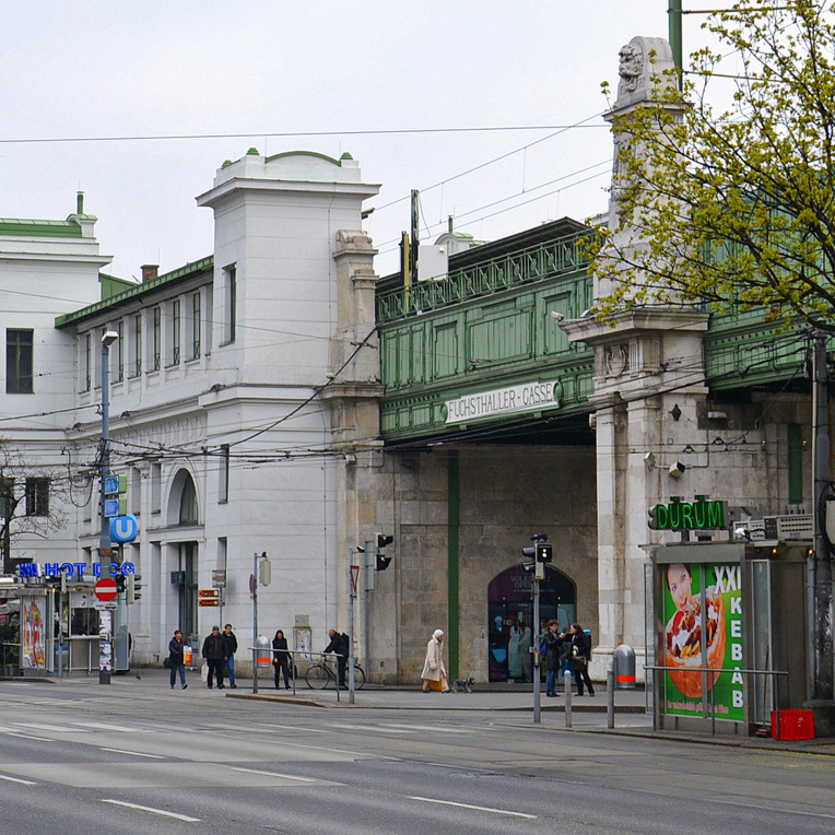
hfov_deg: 26.8
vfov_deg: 26.9
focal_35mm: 64
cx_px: 292
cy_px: 405
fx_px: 1747
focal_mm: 32
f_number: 7.1
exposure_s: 1/200
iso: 100
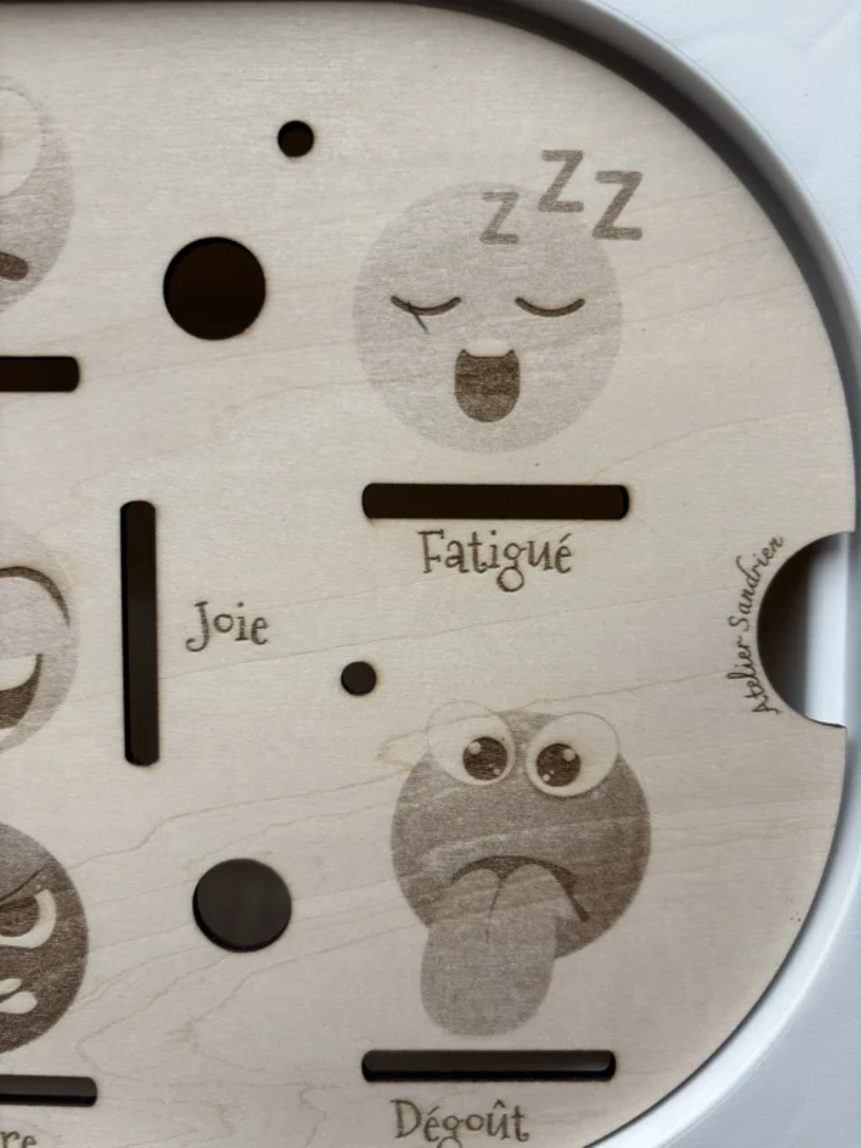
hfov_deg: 53.1
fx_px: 862
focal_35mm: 26
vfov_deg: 67.3
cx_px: 430
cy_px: 574
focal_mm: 5.96
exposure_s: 1/226
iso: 40
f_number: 1.6
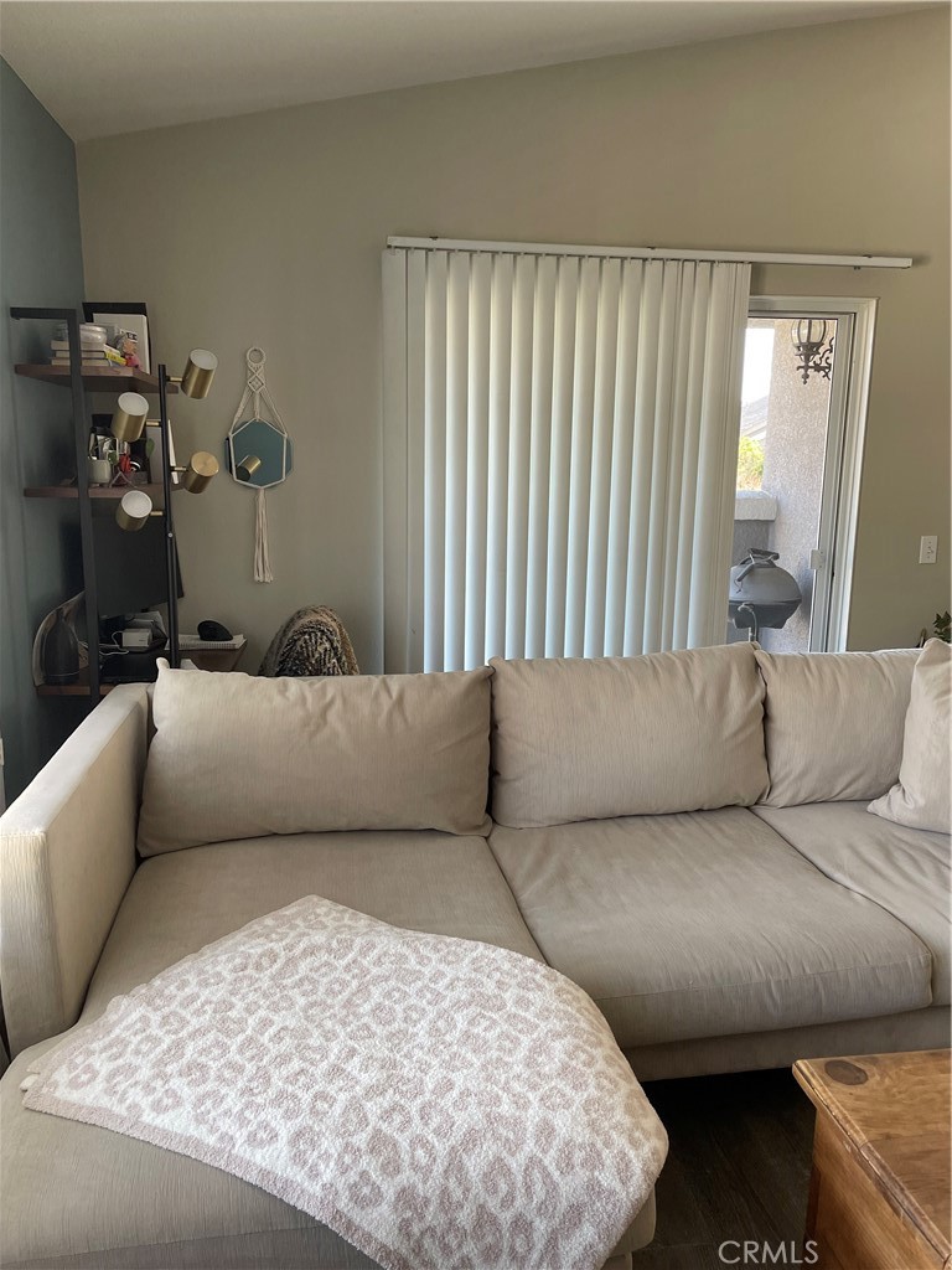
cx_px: 476
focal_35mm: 26
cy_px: 635
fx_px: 953
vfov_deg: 67.3
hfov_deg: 53.1
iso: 125
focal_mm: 4.2
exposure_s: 1/121
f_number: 1.6
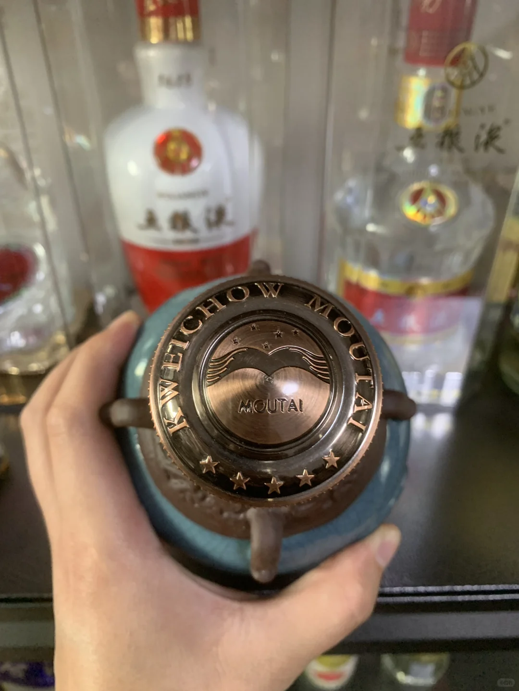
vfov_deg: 67.3
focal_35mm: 26
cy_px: 346
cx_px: 260
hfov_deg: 53.1
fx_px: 520
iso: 400
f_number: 1.8
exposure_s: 1/53
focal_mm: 4.25
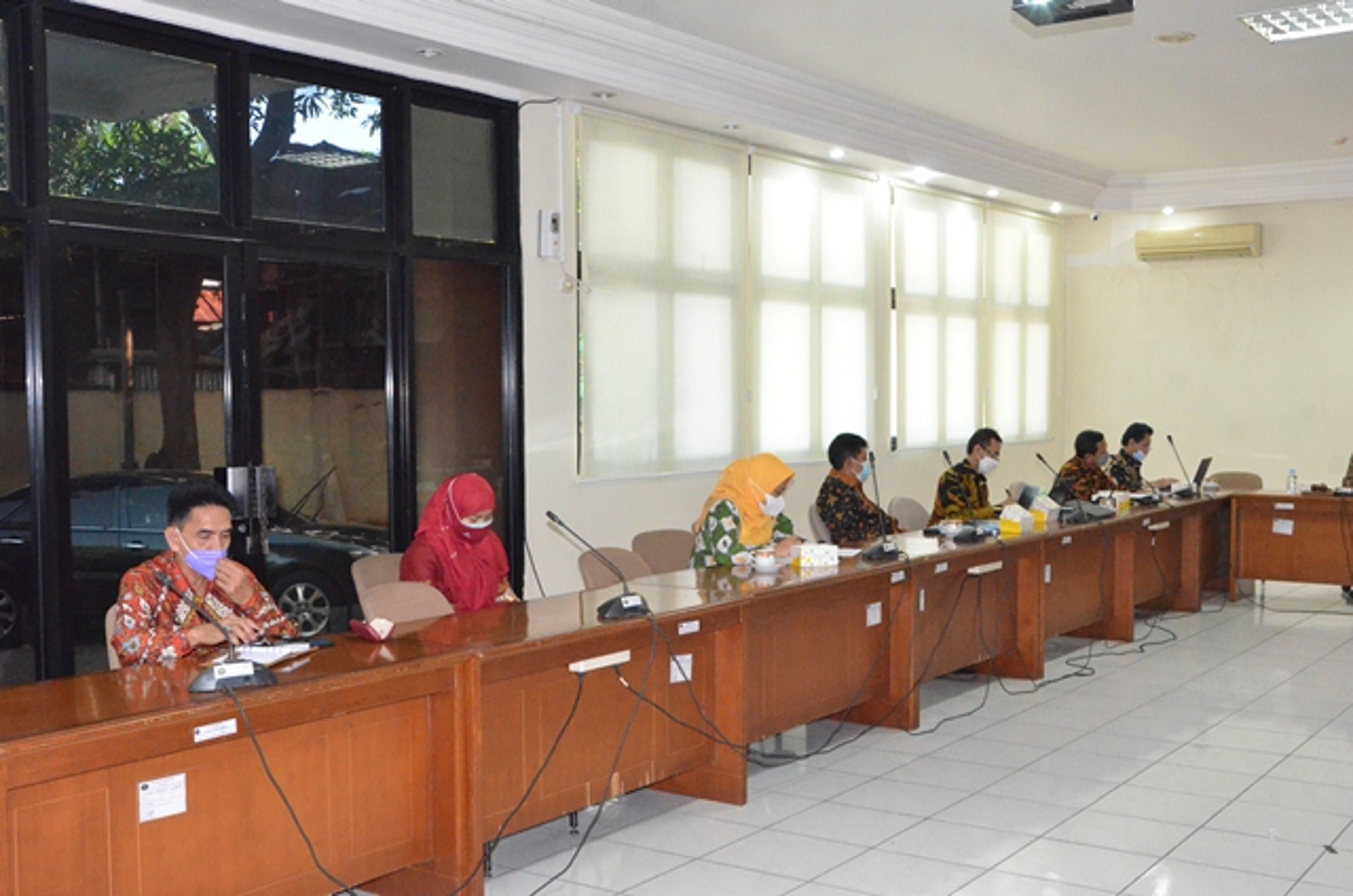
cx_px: 676
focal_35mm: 39
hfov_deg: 49.6
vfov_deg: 34.1
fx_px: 1463
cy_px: 448
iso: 6400
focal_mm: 26
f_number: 8
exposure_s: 1/60
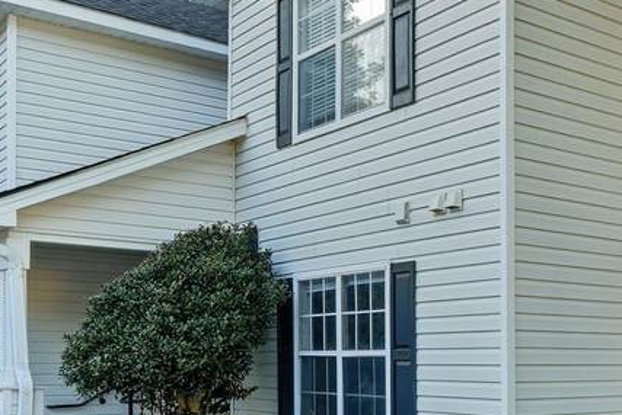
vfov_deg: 27.3
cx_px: 704
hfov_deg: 34.0
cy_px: 217
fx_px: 855
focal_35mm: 50
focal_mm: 16.5
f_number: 9
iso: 320
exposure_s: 1/1000
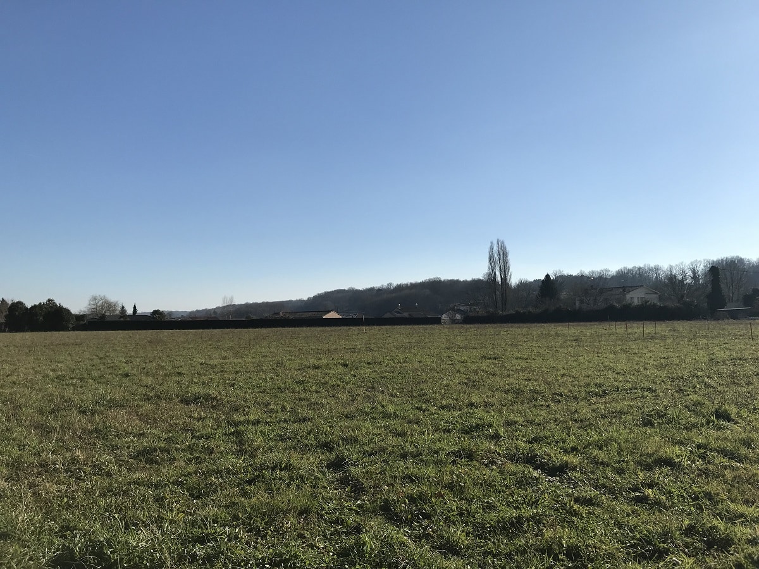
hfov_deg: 63.4
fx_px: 614
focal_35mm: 28
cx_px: 380
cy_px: 284
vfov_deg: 49.7
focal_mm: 3.99
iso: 20
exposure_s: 1/4367
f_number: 1.8
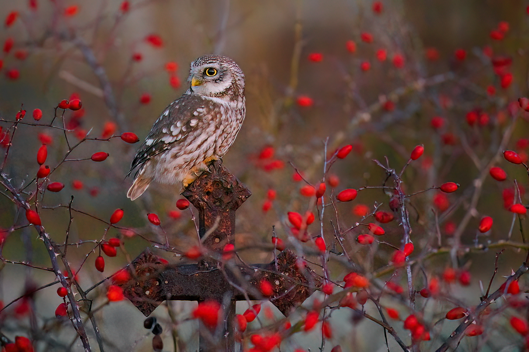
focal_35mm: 353
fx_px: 5187
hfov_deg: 5.8
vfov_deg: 3.9
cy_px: 176
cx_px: 264
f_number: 6.3
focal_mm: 353
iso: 32000
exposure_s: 1/15
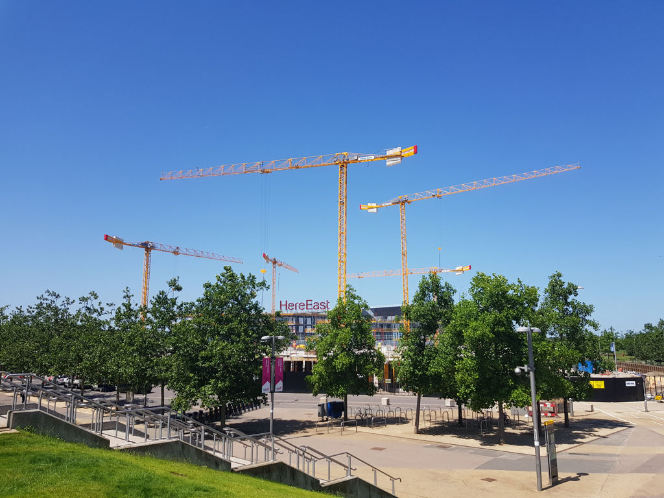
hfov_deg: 67.3
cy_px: 249
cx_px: 332
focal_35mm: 26
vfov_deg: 53.1
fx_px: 499
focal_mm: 4.2
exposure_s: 1/2296
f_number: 1.7
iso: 40
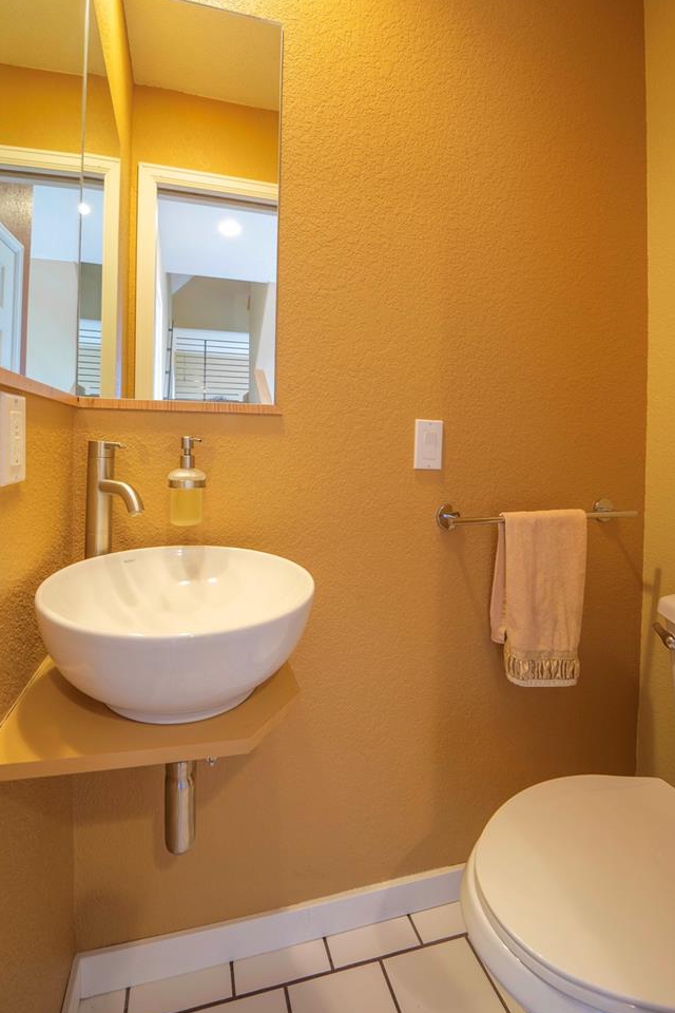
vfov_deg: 99.9
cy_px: 442
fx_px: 422
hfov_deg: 77.0
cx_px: 296
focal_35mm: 15
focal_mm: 12
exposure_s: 1
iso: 320
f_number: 8
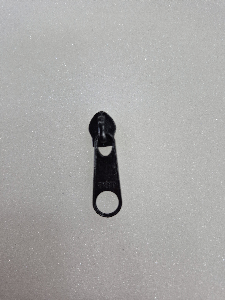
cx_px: 112
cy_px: 150
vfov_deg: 73.9
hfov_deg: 58.9
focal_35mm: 23
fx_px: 199
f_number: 1.8
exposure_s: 1/180
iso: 250
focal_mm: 5.4
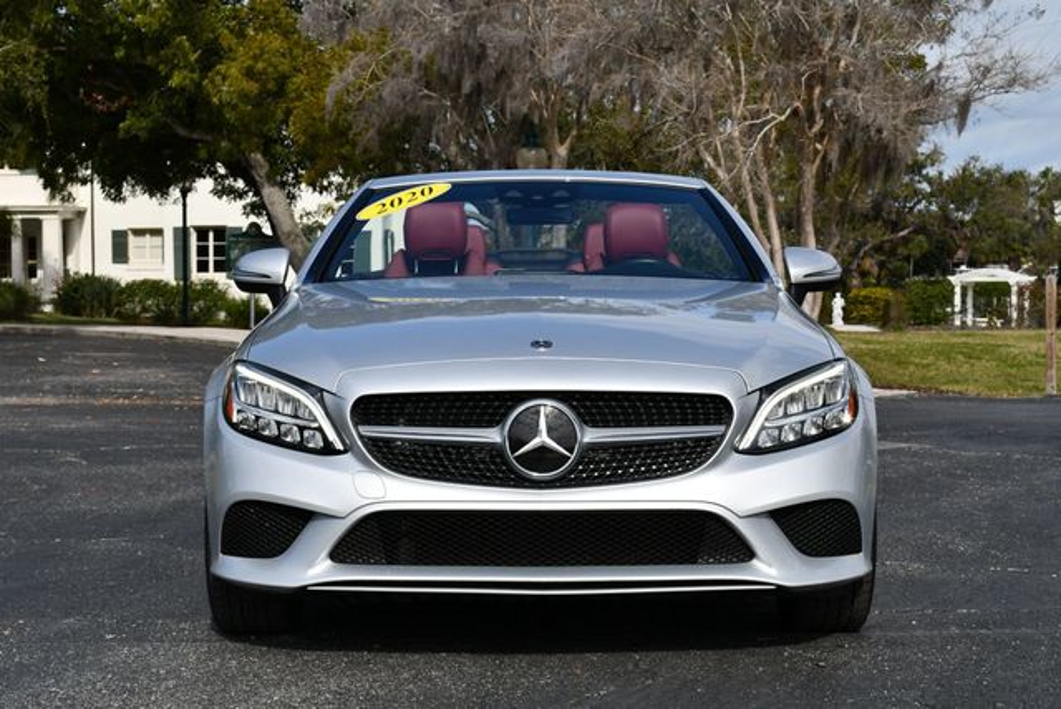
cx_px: 530
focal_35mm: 70
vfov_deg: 19.5
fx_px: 2065
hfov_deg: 28.8
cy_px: 354
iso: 100
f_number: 9
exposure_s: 1/320
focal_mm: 35
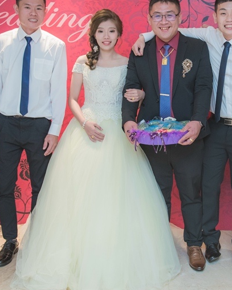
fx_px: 438
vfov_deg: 36.5
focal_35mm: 51
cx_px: 175
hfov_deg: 29.2
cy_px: 117
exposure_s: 1/200
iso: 1600
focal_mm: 27
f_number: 3.2
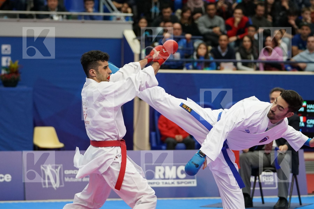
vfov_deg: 9.1
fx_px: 1308
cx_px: 157
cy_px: 104
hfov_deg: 13.7
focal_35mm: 150
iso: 3200
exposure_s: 1/1000
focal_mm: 100
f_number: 2.8
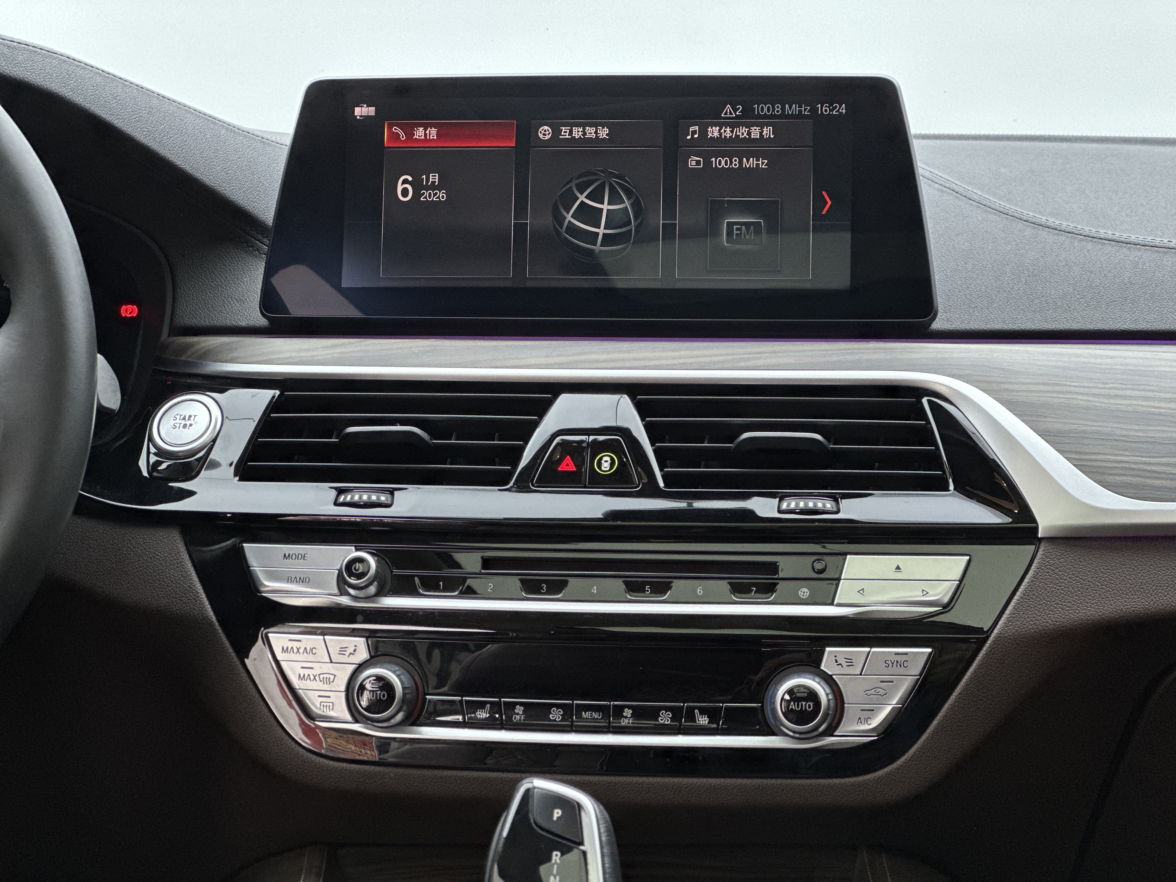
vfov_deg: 19.1
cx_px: 588
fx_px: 2616
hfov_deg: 25.3
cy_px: 441
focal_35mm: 77
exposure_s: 1/81
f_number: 2.8
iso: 250
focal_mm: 9
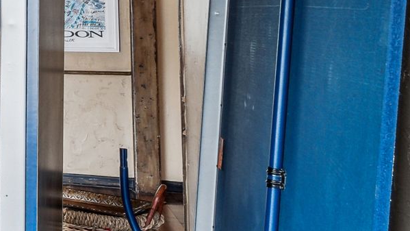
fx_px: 761
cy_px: 41
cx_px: -439
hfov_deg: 18.1
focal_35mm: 70
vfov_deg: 17.1
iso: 250
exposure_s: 1/6
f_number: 9
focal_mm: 16
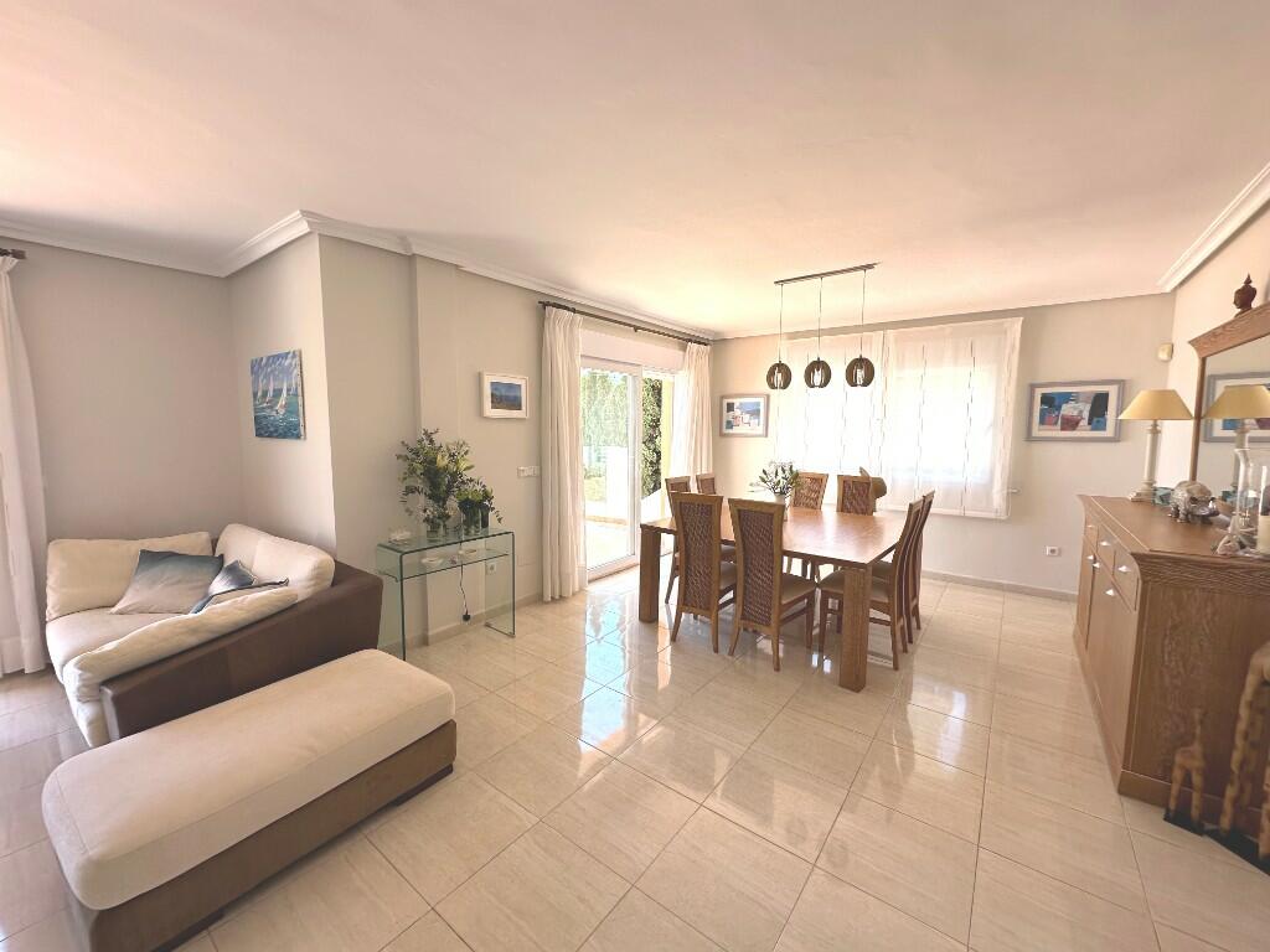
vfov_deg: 85.7
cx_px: 635
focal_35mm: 14
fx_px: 514
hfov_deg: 102.1
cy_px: 476
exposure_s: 1/208
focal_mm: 2.22
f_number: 2.2
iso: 40
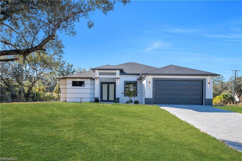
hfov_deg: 61.9
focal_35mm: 30
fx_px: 202
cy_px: 80
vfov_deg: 43.6
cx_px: 121
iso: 100
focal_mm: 20
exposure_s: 1/200
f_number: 6.3
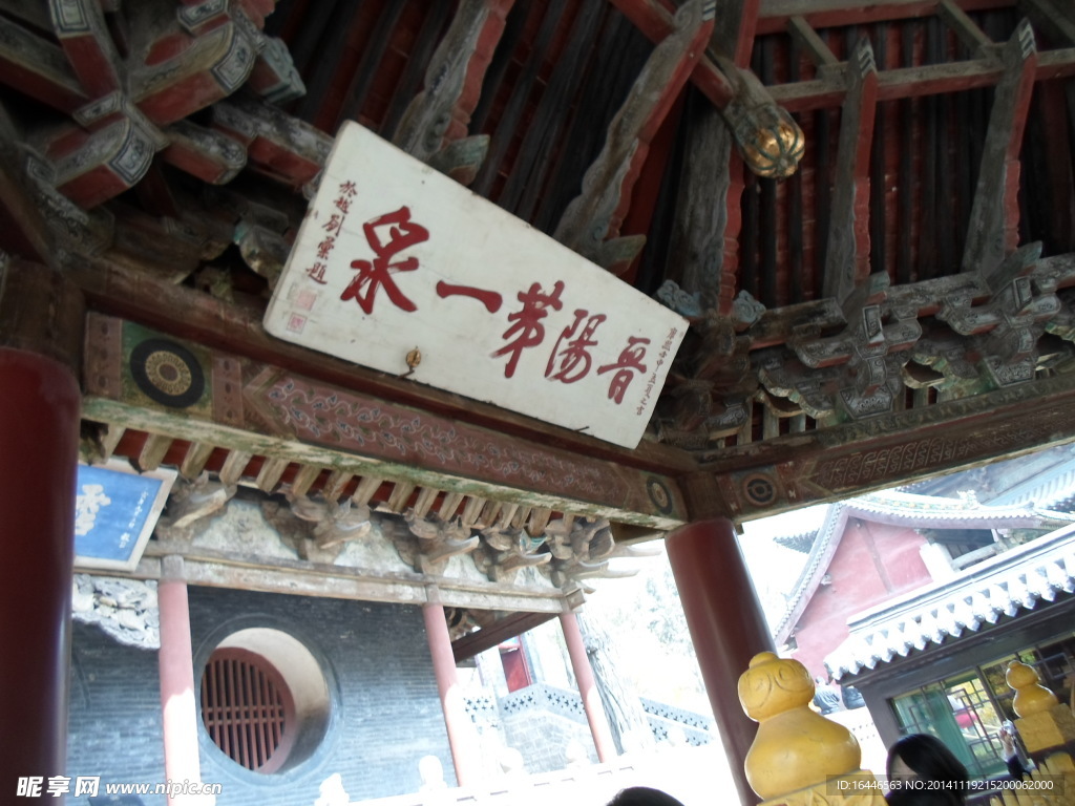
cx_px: 538
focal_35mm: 25
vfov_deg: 54.9
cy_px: 403
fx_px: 776
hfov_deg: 69.4
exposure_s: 1/45
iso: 80
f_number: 2.5
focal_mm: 4.5
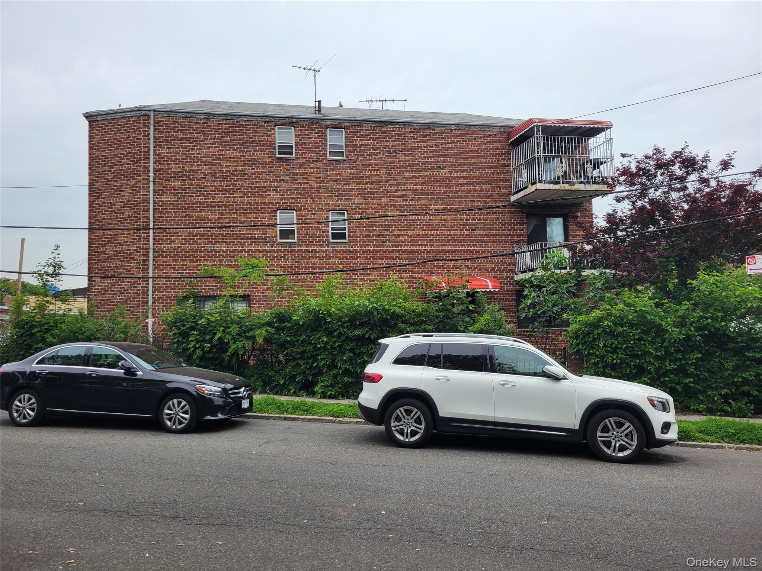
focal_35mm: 26
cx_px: 381
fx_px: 572
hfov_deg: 67.3
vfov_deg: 53.1
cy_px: 286
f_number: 1.8
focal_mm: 5.4
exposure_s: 1/1854
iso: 40
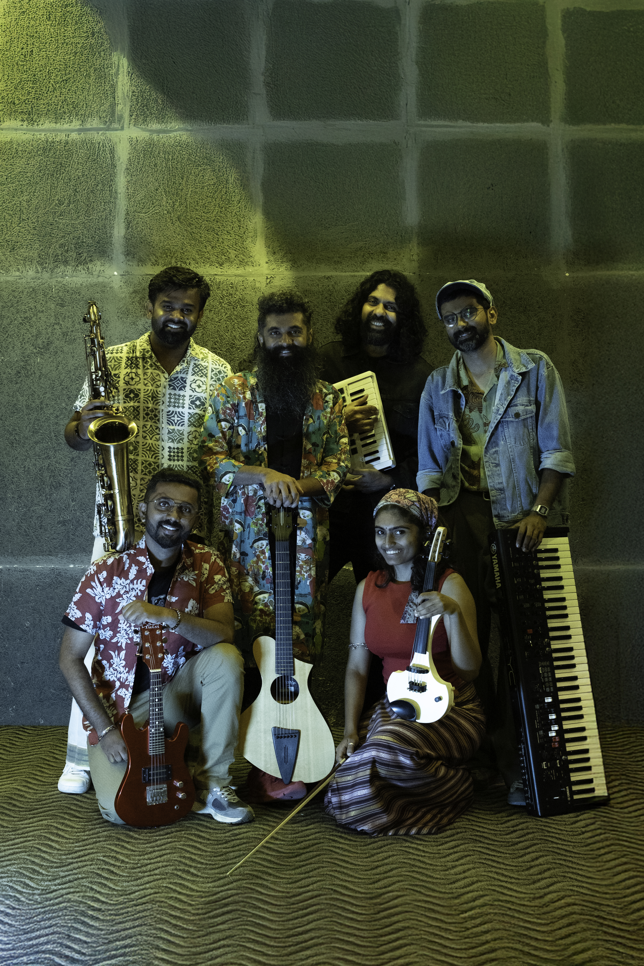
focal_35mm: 53
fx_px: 1422
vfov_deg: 37.5
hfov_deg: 25.5
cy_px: 483
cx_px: 322
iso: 6400
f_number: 4.5
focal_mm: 35
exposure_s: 1/80
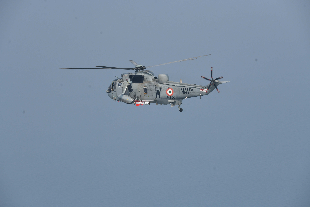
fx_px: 1894
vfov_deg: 6.2
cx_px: 155
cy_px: 104
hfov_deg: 9.4
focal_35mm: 220
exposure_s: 1/1600
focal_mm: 220
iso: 500
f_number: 10
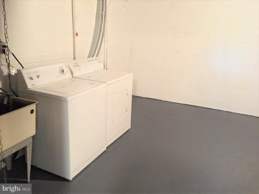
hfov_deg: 61.7
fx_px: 217
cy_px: 97
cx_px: 130
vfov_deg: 48.2
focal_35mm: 29
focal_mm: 4.15
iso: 500
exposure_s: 1/15
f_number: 2.2
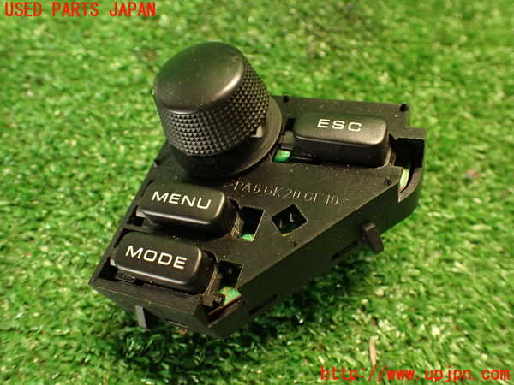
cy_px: 192
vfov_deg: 46.8
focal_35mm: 30
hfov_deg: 60.0
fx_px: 445
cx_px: 257
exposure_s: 1/30
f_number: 2.3
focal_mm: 5.4
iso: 640
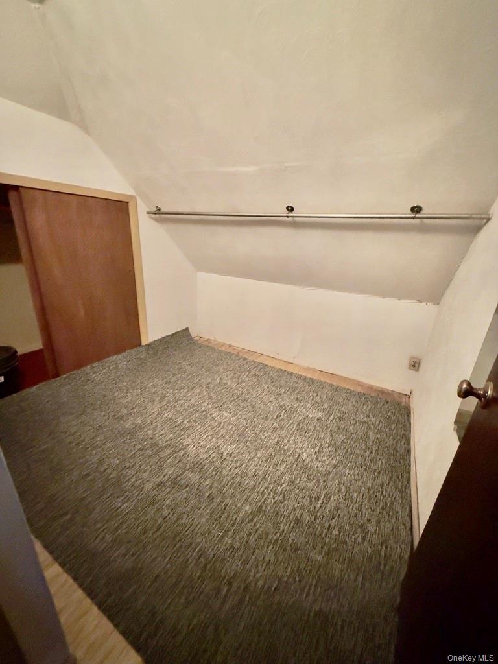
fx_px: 269
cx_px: 249
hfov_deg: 85.7
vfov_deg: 102.1
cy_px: 332
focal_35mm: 14
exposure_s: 1/30
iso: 1250
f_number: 2.2
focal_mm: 2.22
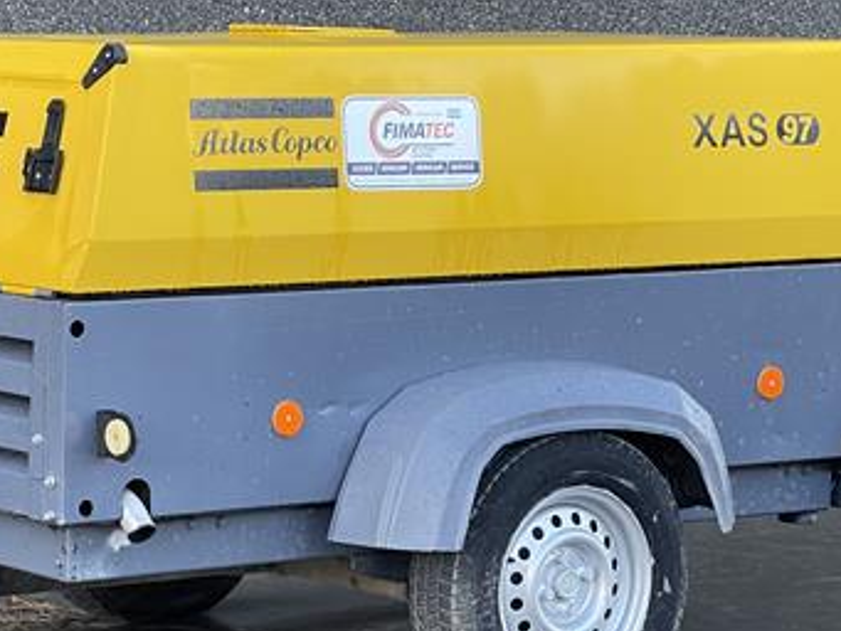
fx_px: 3646
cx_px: -47
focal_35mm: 150
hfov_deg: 13.0
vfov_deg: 9.9
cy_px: 362
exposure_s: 1/99
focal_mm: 7.5
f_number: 2.2
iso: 50
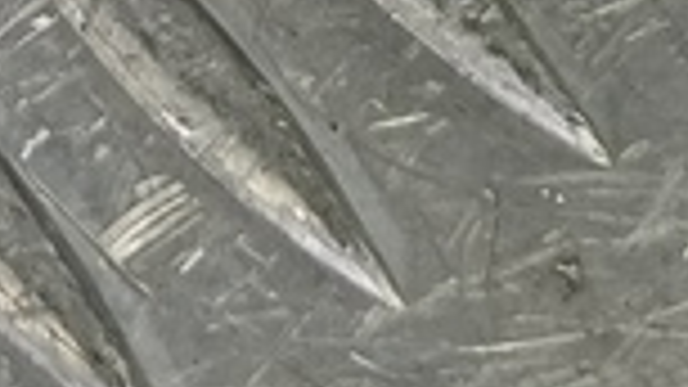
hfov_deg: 12.6
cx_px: 737
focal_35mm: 168
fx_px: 3064
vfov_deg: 6.5
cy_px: -860
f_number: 1.6
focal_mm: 4.11
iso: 113
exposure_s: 1/50
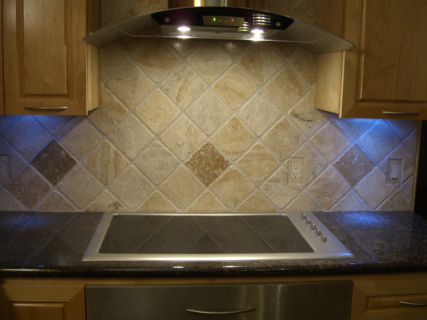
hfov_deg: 49.0
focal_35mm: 38
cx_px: 214
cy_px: 160
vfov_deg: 37.7
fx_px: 469
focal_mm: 7.9
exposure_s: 1/10
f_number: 2.8
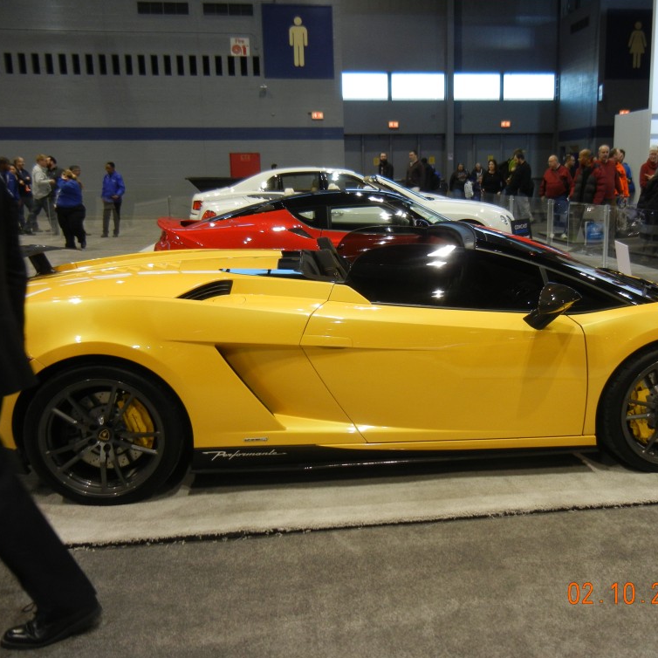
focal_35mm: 36
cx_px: 395
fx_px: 774
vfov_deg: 46.0
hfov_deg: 45.8
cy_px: 328
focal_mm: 5.4
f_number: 3.5
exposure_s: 1/56.6
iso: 243
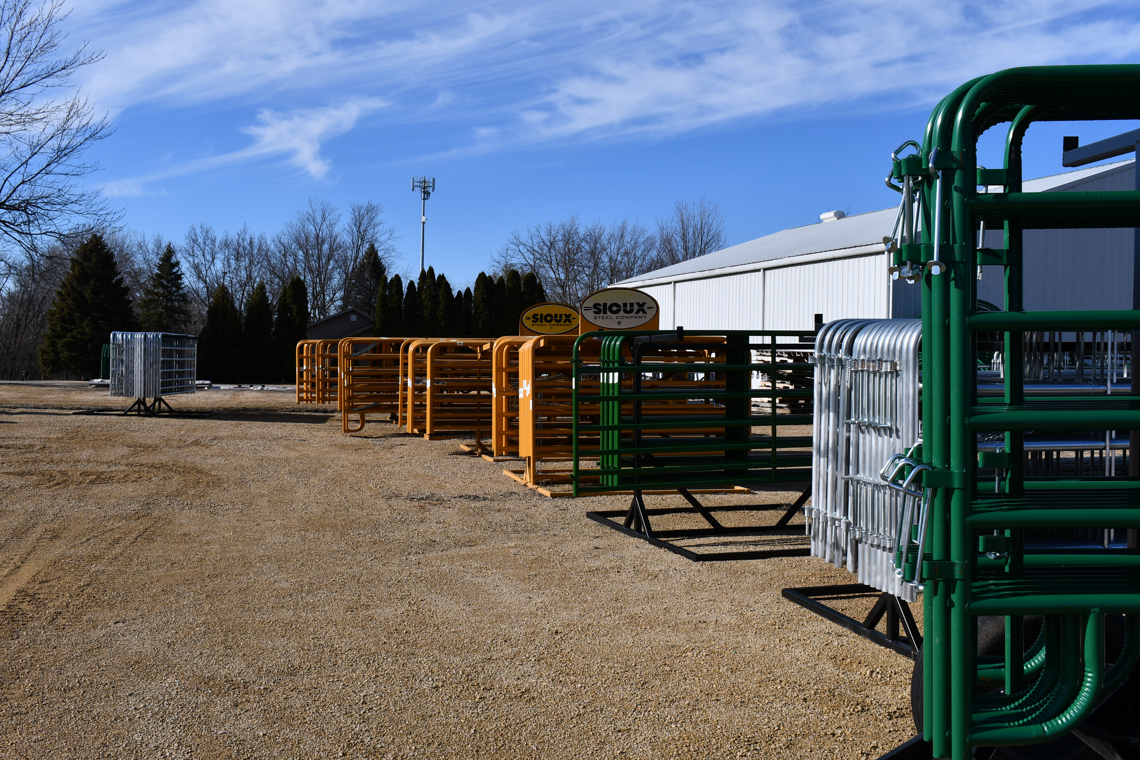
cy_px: 380
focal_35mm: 40
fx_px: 1267
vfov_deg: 33.4
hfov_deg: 48.5
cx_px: 570
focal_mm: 27
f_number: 10
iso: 100
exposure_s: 1/400
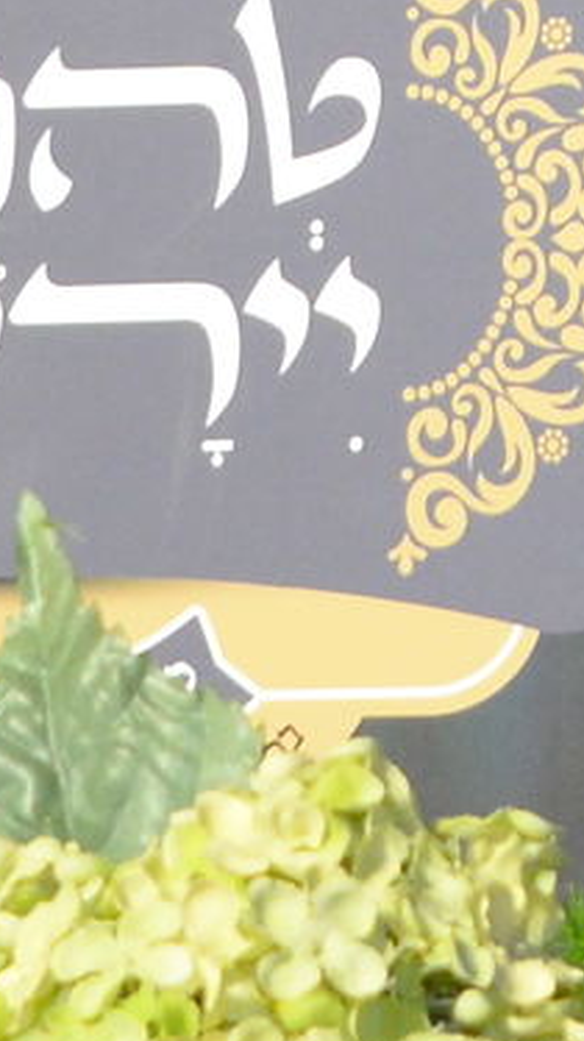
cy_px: -1386
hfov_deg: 3.3
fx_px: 10062
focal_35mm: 365
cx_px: 840
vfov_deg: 5.7
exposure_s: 1/100
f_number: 6.3
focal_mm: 62
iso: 1600
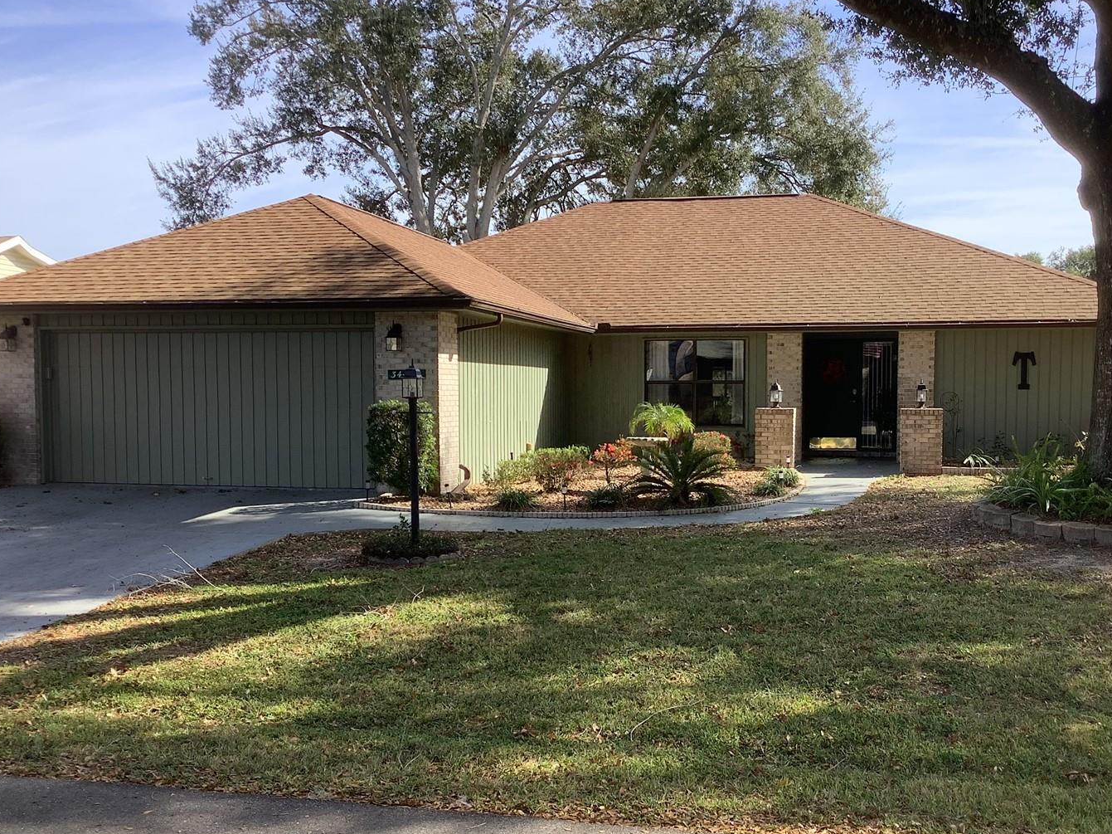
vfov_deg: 38.6
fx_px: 1188
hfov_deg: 50.1
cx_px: 611
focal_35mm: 37
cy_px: 464
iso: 25
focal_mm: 3.3
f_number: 2.4
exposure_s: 1/296
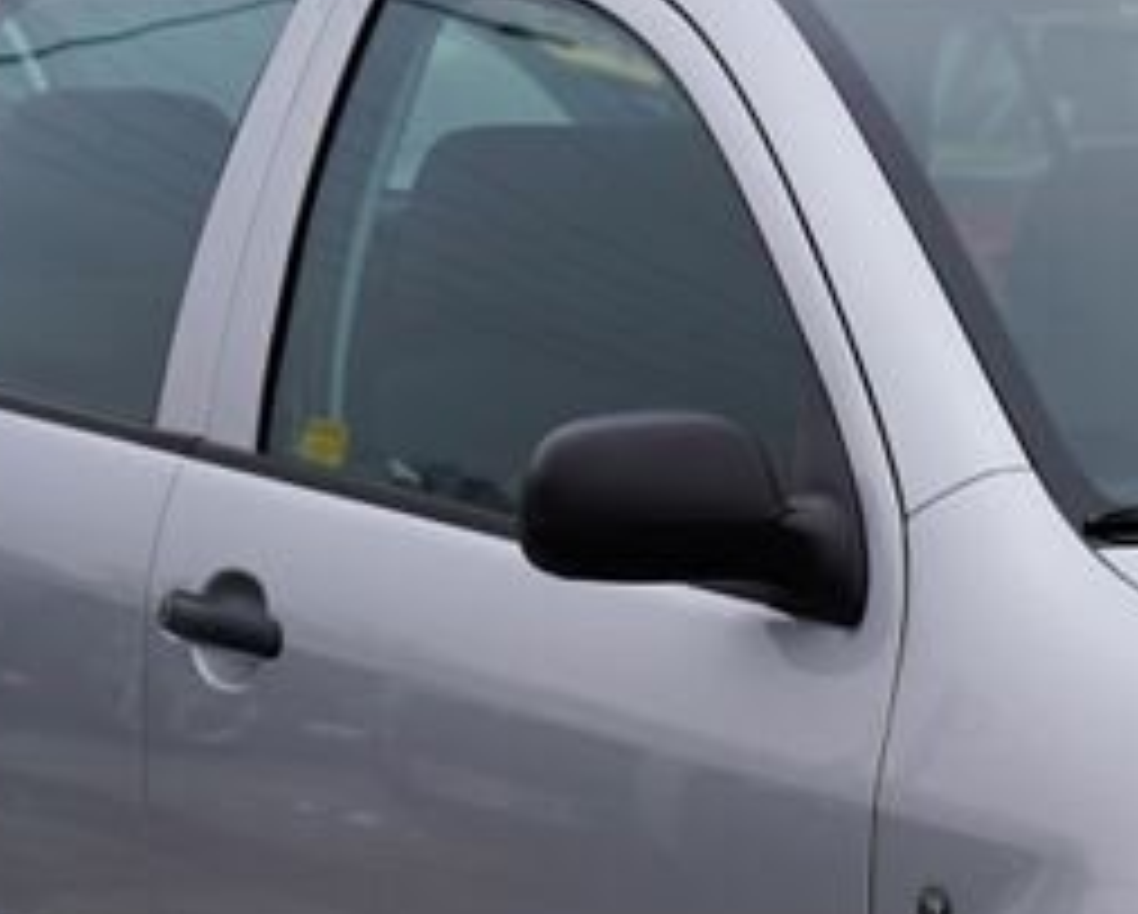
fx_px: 5631
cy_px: 934
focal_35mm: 167
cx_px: 1444
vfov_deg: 9.2
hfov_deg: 11.3
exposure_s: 1/125
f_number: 4.5
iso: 100
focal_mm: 44
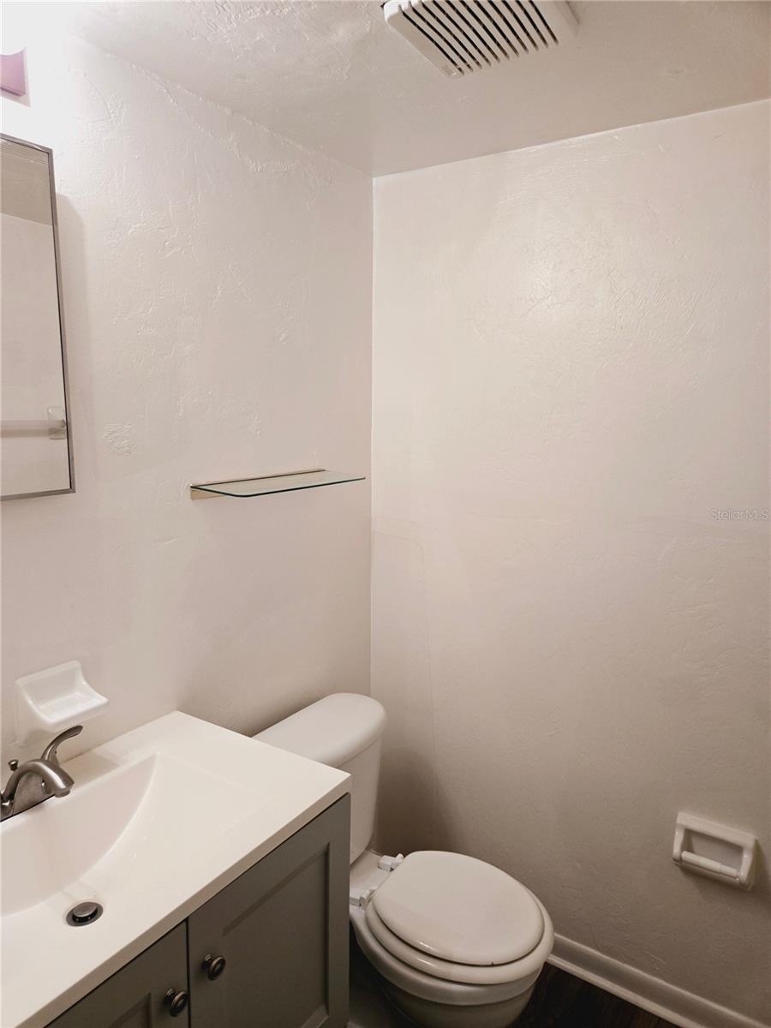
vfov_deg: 73.9
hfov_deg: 58.9
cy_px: 514
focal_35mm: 23
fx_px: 683
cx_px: 386
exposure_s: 1/120
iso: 125
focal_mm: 5.4
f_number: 1.8
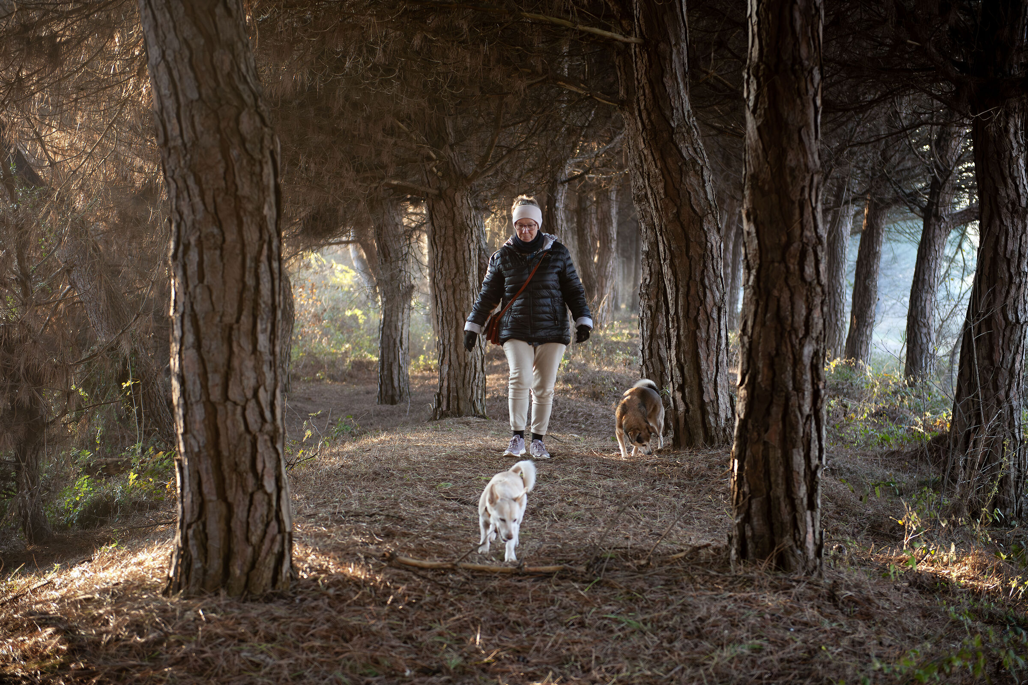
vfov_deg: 19.5
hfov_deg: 28.8
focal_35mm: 70
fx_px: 1999
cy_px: 342
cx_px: 514
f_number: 2.8
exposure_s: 1/320
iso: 800
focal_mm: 70
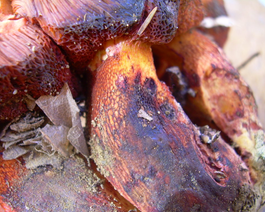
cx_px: 126
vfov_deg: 37.3
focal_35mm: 40
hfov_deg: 45.8
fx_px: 314
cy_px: 107
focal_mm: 6.3
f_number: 2.8
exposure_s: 1/25.2
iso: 50
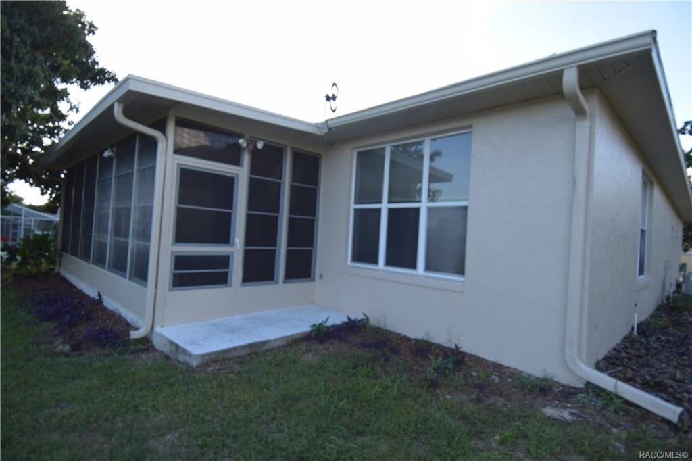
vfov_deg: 67.3
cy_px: 230
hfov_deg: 90.0
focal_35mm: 18
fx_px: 346
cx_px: 346
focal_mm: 12
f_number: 5
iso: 100
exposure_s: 1/200
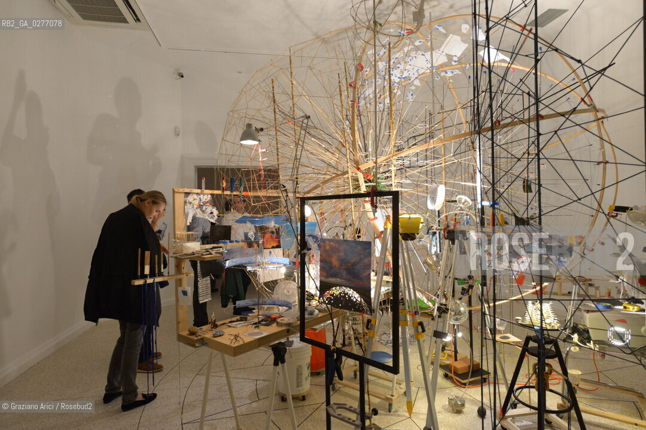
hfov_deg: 81.2
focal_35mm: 21
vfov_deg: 59.5
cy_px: 215
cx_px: 323
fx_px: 377
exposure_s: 1/125
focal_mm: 21
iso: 3200
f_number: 5.6
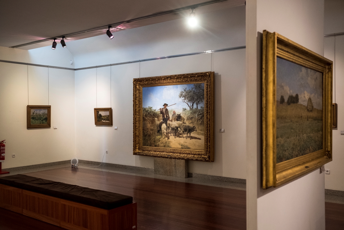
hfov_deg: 54.4
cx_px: 172
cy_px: 115
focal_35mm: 35
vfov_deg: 37.9
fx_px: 334
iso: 1600
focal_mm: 23
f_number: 2
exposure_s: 1/200
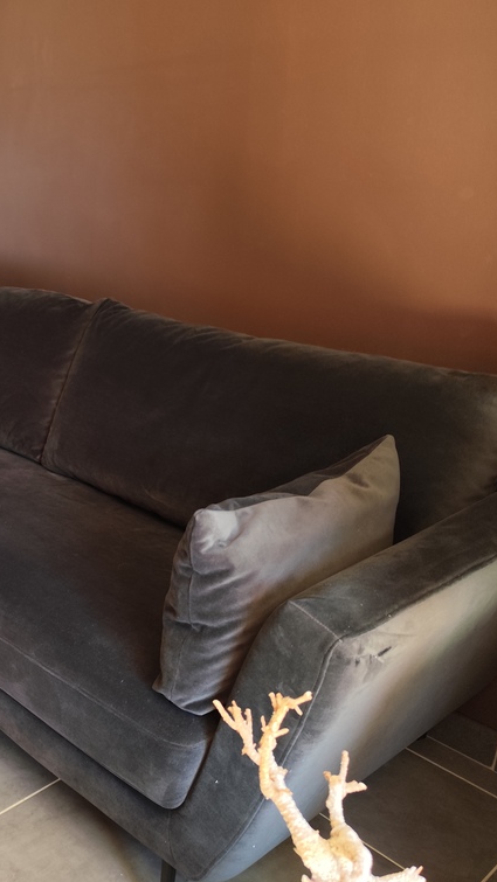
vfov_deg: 58.0
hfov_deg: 31.7
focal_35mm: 34
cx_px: -14
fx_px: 796
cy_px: 439
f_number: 1.65
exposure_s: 1/50
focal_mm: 6.19
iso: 250
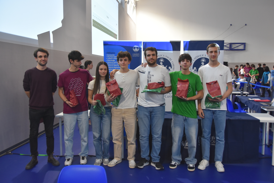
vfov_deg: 40.0
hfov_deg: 57.2
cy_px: 92
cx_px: 137
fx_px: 251
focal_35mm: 33
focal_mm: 22
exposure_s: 1/60
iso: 800
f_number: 4
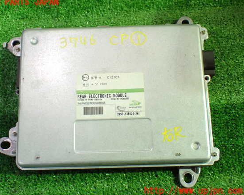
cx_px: 111
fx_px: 340
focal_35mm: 47
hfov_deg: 39.5
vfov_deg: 32.1
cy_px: 96
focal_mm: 7.84
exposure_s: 1/40
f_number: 2.9
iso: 1250
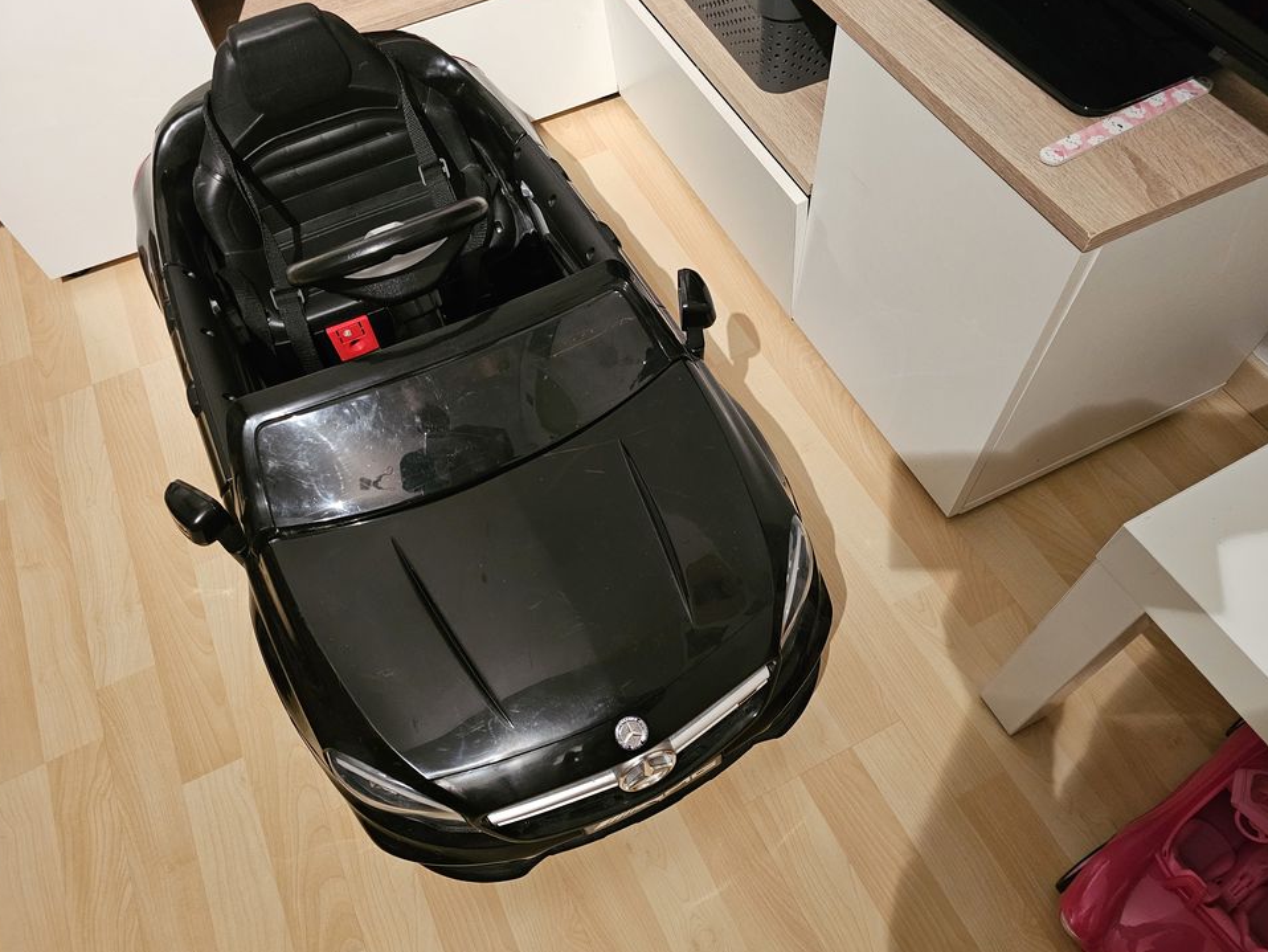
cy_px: 483
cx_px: 642
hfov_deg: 71.6
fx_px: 879
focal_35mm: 24
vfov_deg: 56.8
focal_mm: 6.3
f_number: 1.7
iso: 640
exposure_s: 1/25
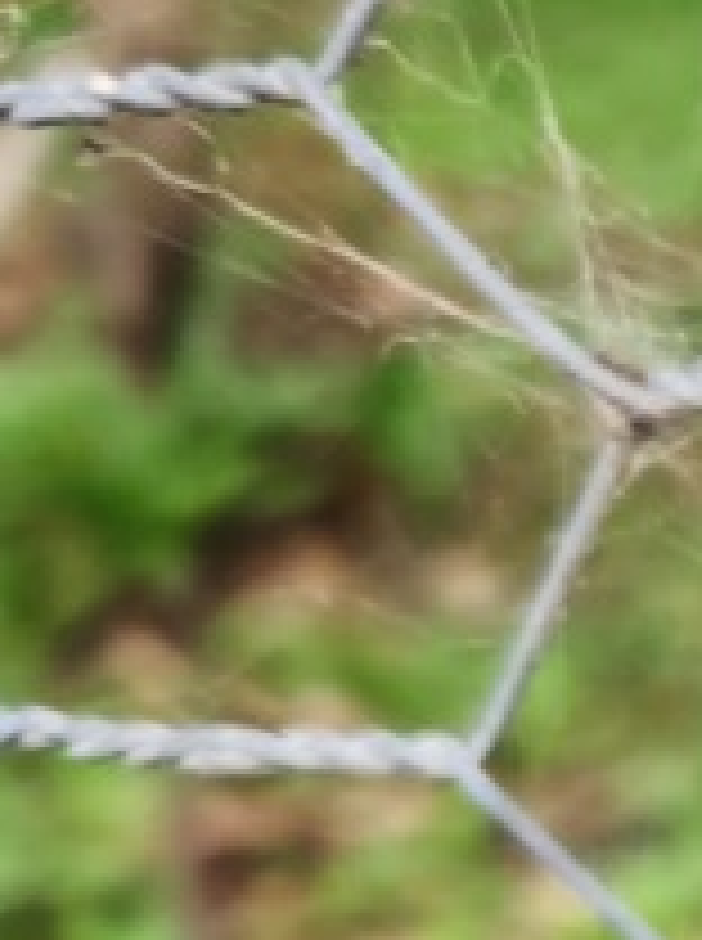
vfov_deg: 14.7
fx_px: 3580
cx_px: 1948
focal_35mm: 132
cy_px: 927
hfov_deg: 9.4
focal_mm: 5.4
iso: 100
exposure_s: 1/180
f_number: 1.8
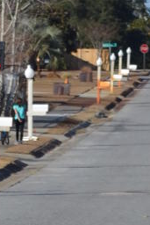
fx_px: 4025
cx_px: 136
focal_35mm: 645
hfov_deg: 2.1
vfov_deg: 3.2
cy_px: -317
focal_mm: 55
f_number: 9
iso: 100
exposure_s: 1/320
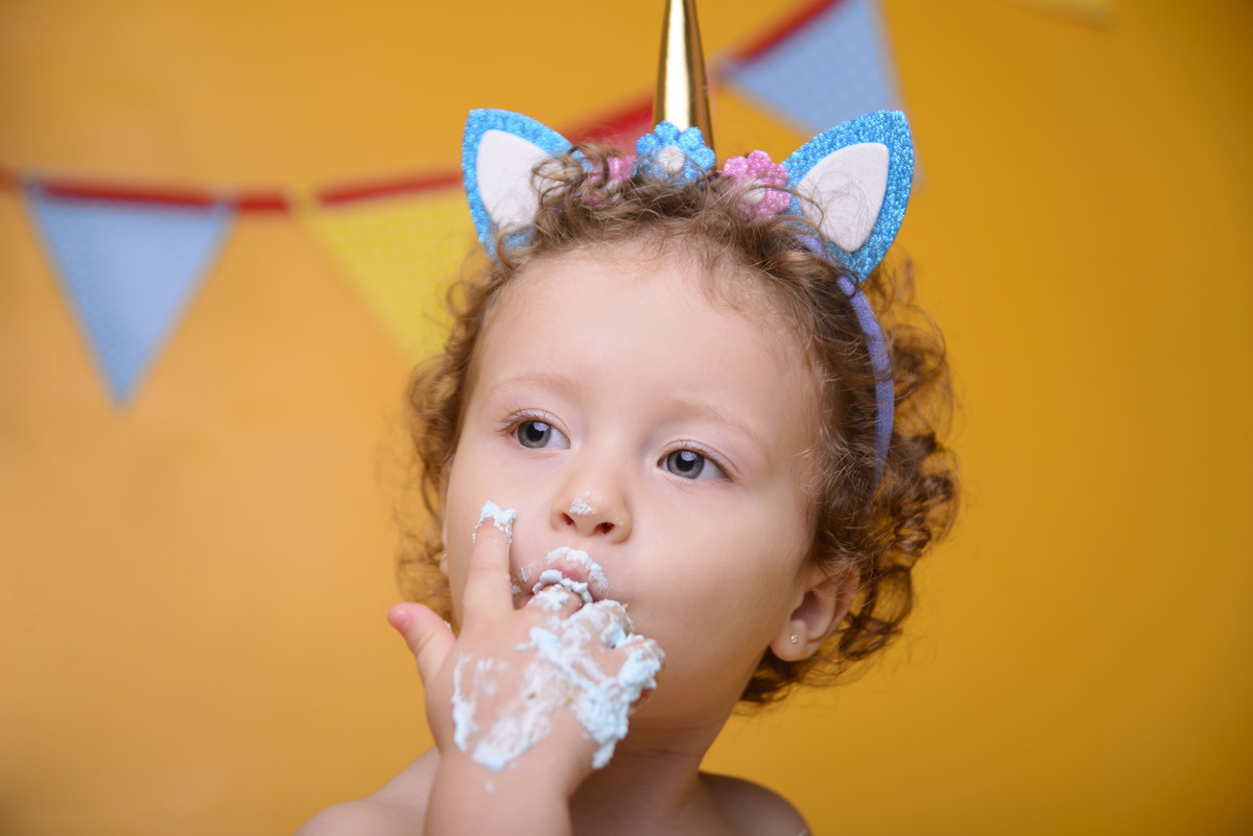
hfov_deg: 30.5
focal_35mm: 66
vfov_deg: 20.6
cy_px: 418
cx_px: 626
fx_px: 2298
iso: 100
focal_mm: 66
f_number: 4.5
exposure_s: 1/160
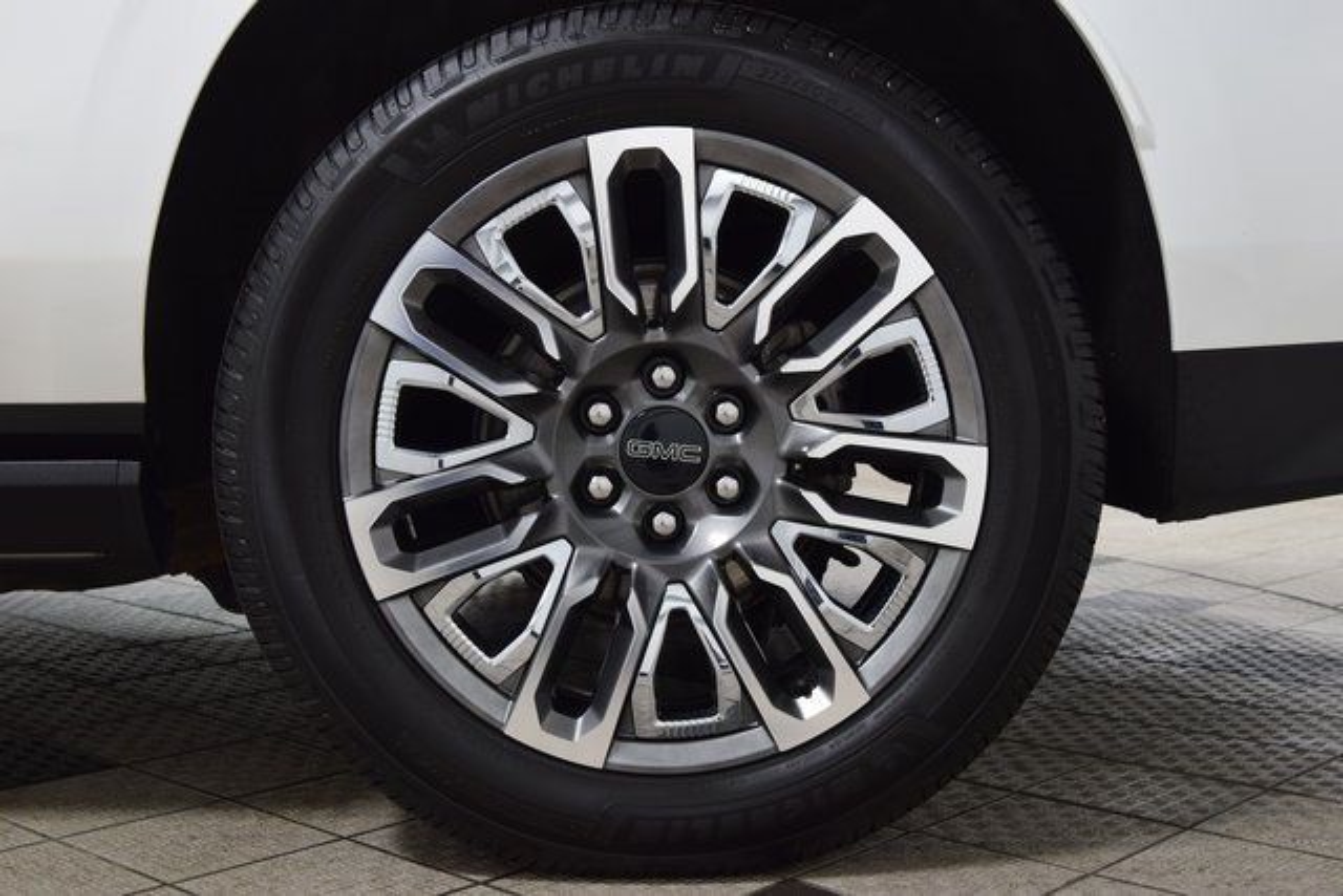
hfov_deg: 41.1
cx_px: 672
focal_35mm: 48
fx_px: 1791
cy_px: 448
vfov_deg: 28.1
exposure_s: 1/15
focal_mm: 32
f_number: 6.3
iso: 720
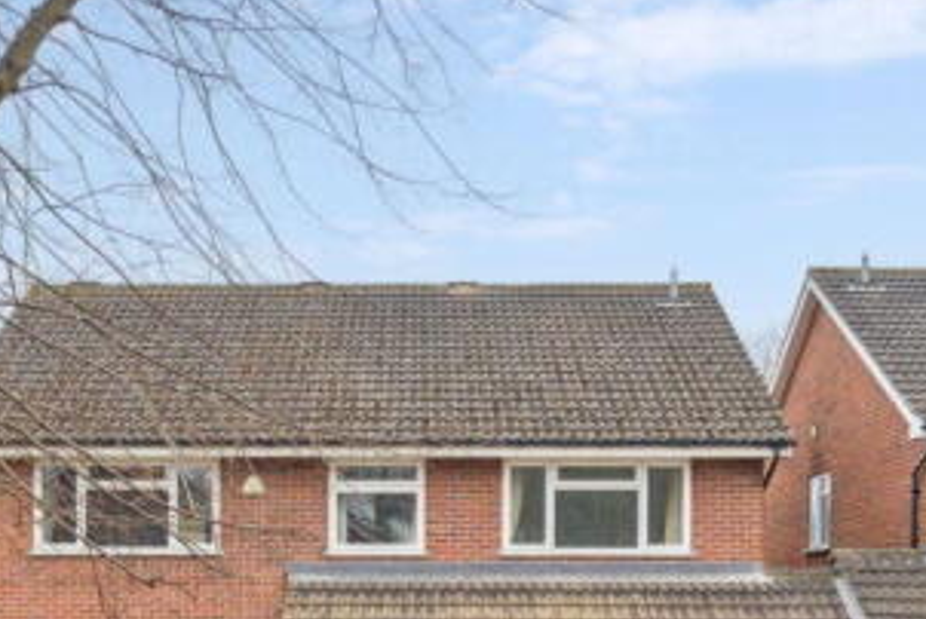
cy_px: 630
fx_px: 1339
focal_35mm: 52
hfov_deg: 38.1
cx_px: 394
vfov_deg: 24.7
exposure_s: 1/125
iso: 320
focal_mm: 24
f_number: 6.3
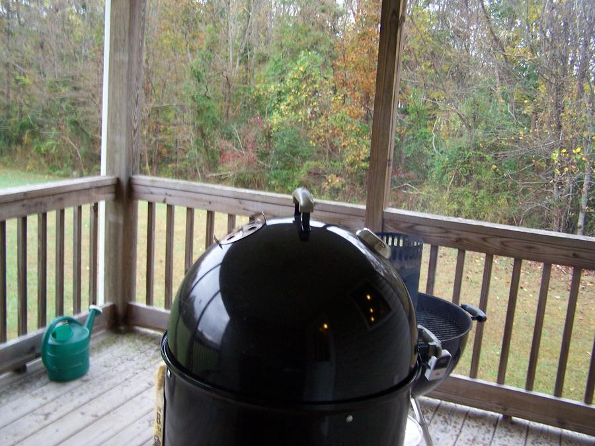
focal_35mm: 38
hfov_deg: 49.0
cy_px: 223
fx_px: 653
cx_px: 298
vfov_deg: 37.7
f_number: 2.8
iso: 140
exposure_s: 1/30
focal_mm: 6.3
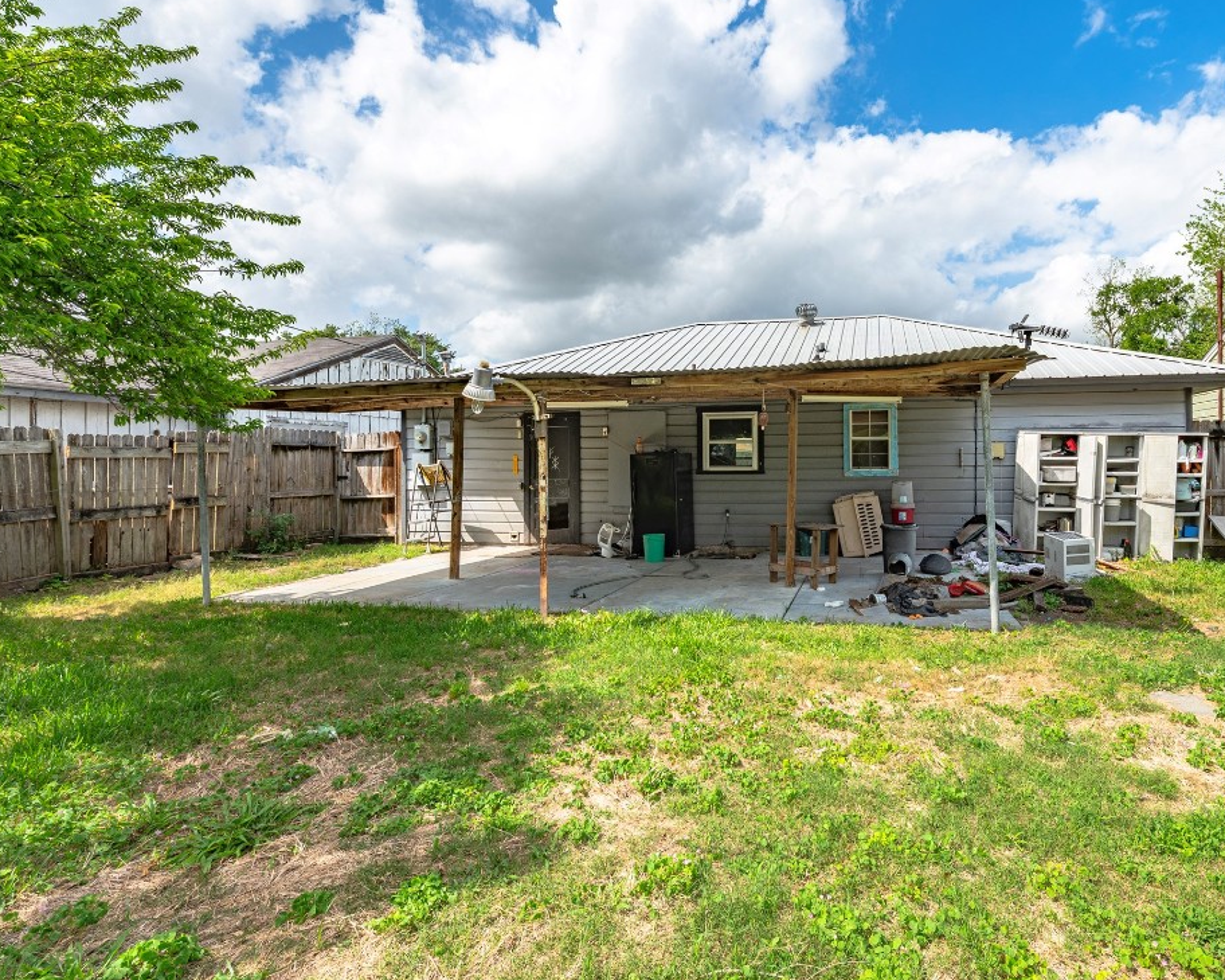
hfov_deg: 82.0
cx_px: 750
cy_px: 466
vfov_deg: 70.8
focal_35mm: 19
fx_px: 689
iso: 100
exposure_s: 1/160
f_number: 11
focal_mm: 16
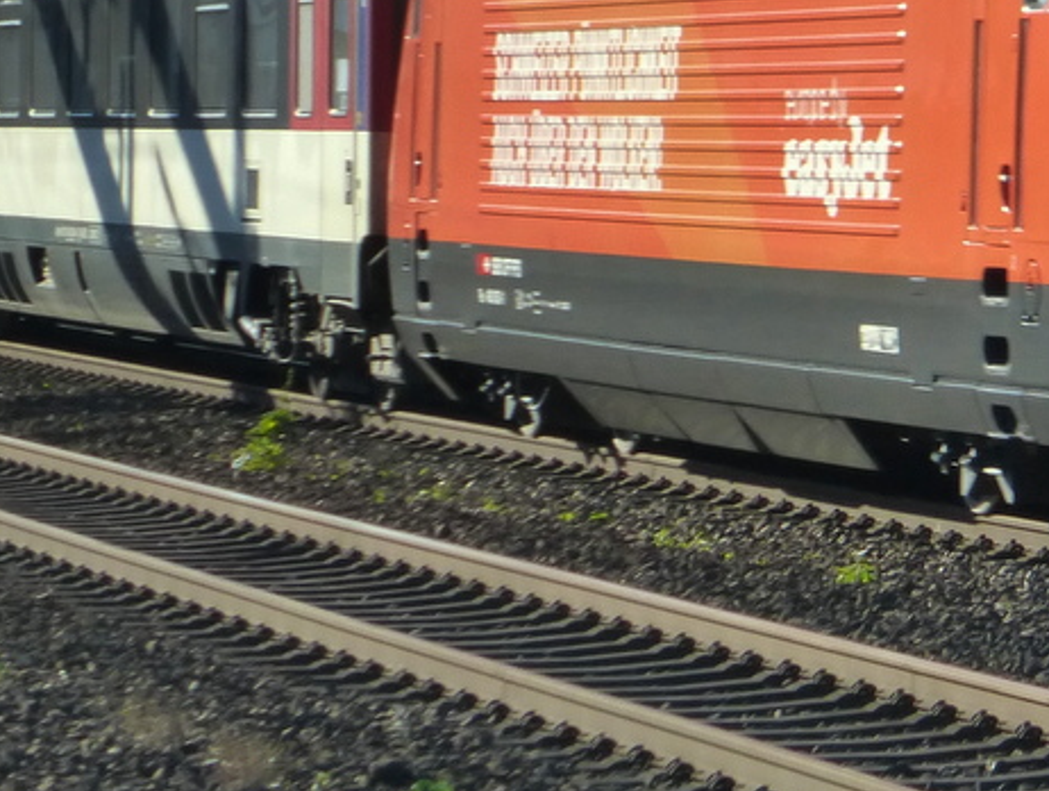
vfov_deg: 8.1
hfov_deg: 10.6
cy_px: 22
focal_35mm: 184
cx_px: 1088
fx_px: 5585
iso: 160
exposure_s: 1/400
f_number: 5.1
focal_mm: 14.2
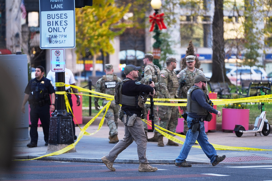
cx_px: 136
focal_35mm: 223
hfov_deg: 9.2
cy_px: 90
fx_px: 1685
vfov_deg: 6.2
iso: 800
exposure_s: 1/1000
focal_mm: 223
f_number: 4
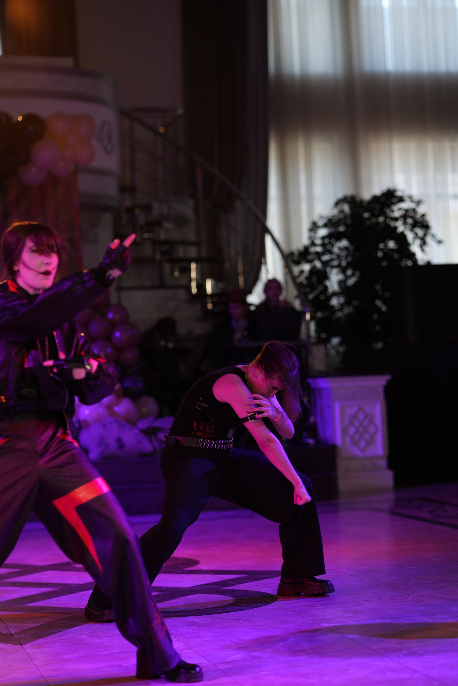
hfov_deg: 16.1
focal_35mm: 85
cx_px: 229
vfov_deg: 23.9
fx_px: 1622
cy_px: 343
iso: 800
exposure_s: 1/400
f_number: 2.2
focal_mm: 85
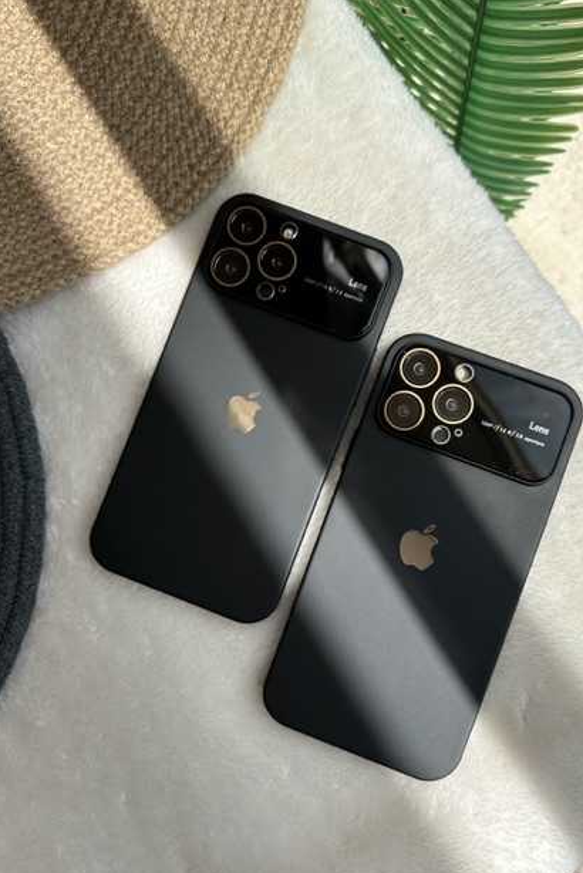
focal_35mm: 26
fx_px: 631
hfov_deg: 49.6
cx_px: 313
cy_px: 427
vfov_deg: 69.4
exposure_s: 1/5263
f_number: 1.78
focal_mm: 6.86
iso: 80
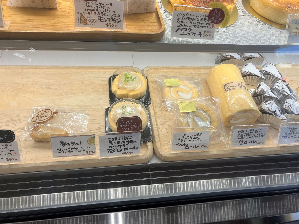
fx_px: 242
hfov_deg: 63.4
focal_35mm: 28
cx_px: 150
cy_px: 112
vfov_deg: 49.7
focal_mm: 3.99
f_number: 1.8
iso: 32
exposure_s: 1/467
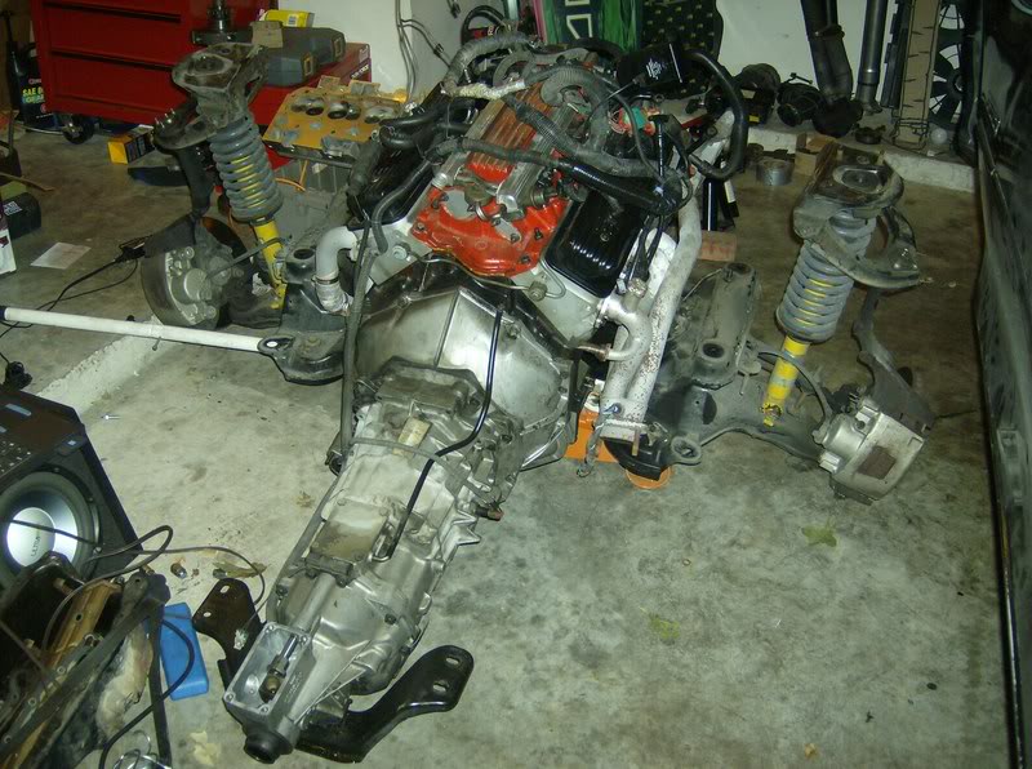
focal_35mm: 36
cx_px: 516
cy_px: 384
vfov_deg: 39.5
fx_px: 1071
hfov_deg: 51.5
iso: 200
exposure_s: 1/60
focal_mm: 6
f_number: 2.8
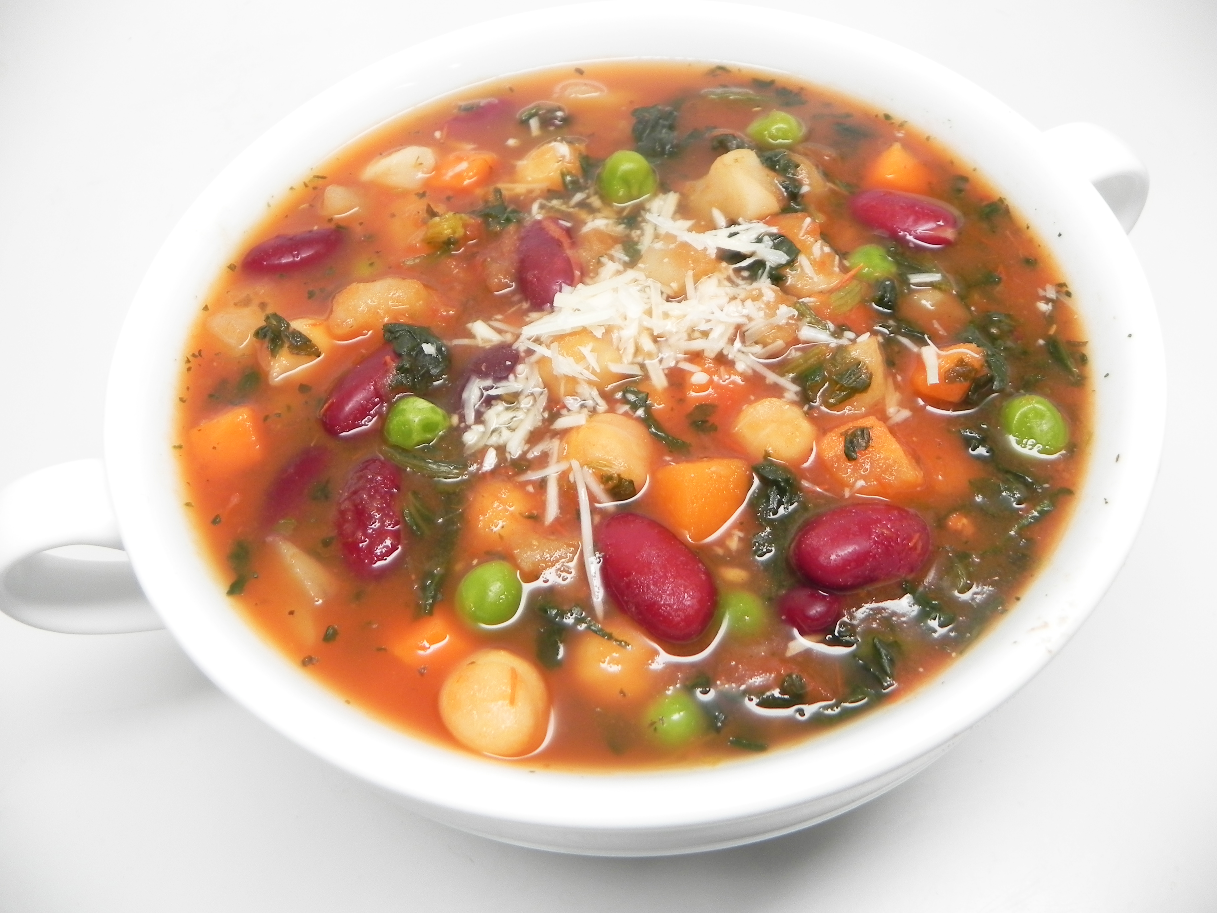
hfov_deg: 67.3
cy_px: 456
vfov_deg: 53.1
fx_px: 914
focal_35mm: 26
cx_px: 608
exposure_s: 1/41.1
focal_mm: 4.6
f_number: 2.8
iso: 160
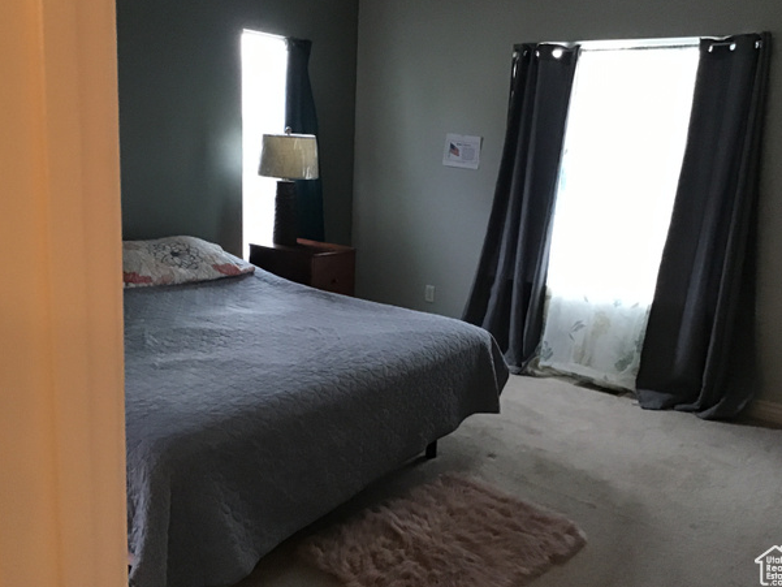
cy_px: 284
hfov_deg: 55.3
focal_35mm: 33
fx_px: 746
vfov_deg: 43.0
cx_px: 390
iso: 200
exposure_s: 1/20
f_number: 2.4
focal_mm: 3.3
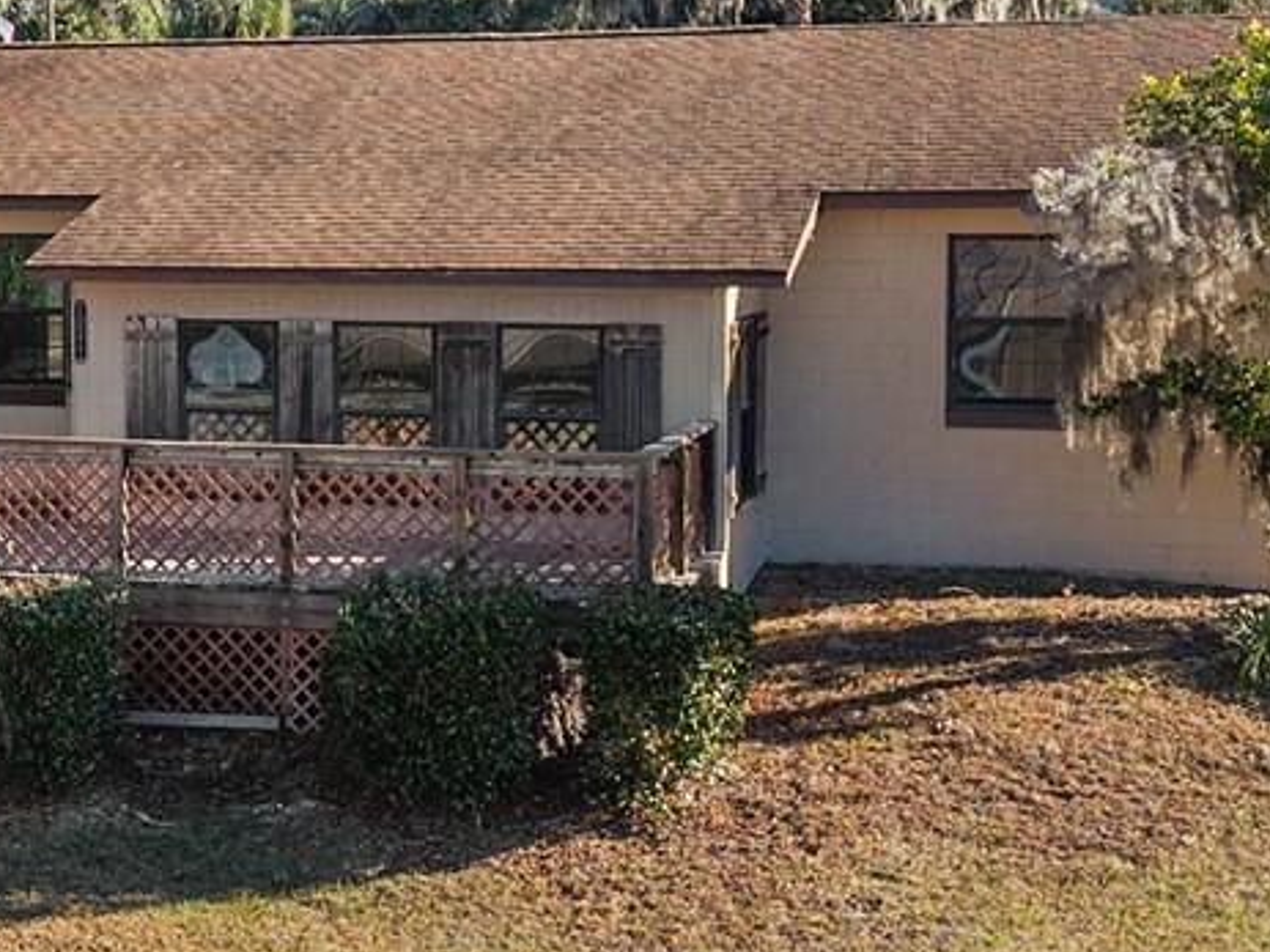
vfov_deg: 17.7
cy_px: 343
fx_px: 3044
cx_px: 228
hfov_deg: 23.2
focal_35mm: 83
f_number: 1.8
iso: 170
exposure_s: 1/2000
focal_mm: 8.67
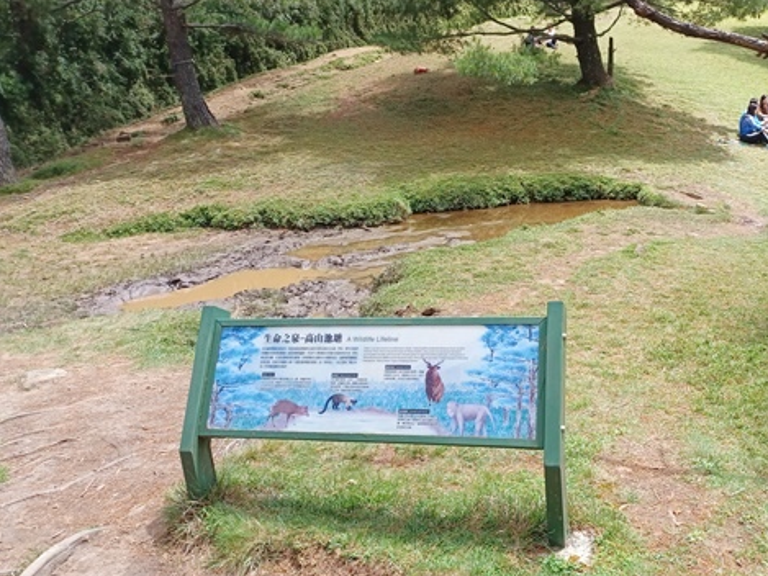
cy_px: 263
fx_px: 710
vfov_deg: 44.1
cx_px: 490
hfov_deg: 56.0
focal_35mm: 32
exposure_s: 1/120
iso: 32
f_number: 1.8
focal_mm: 4.6
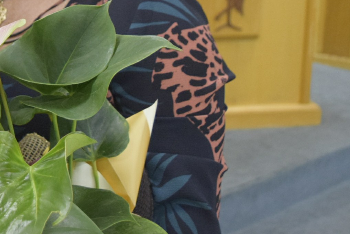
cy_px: -39
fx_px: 944
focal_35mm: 97
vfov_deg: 13.8
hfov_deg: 20.0
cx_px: -47
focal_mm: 22
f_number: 4
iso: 2500
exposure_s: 1/160
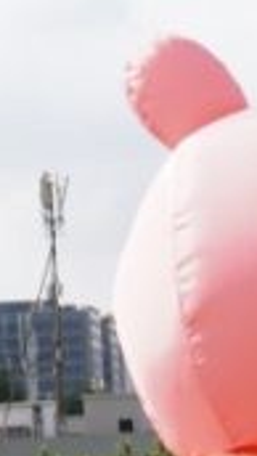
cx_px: 286
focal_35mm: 150
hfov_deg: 8.0
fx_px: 1814
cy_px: 733
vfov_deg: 13.3
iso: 100
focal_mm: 16
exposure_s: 1/200
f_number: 8
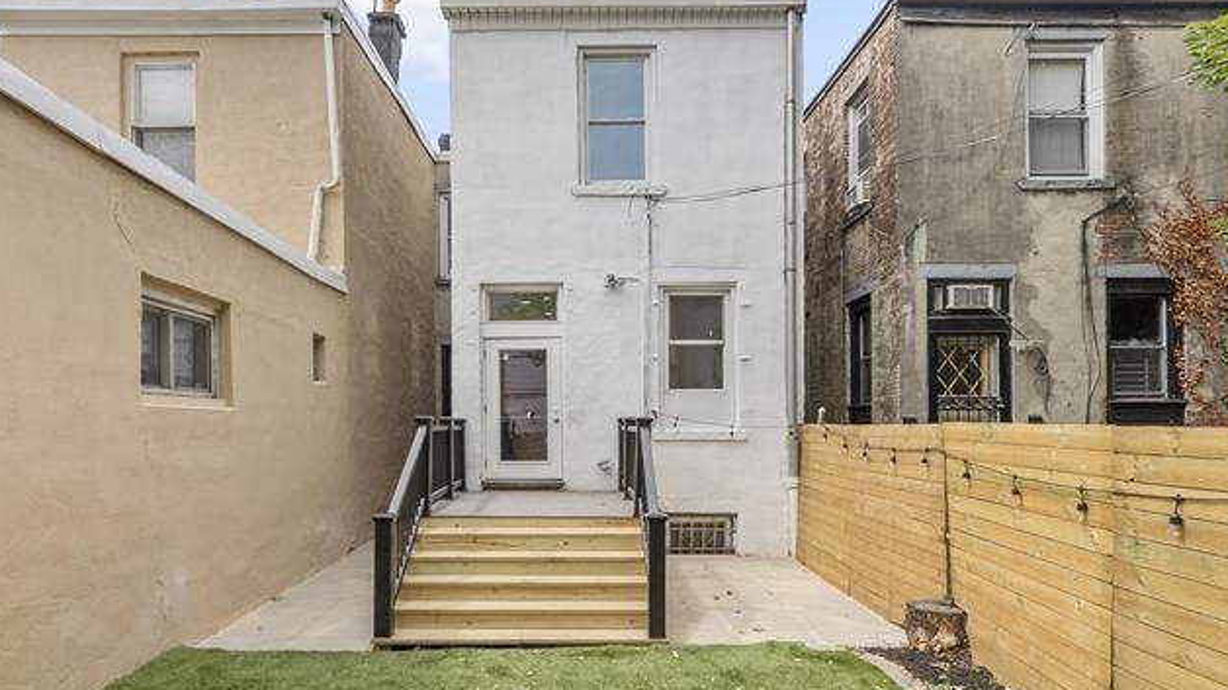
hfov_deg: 99.4
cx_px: 620
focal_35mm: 16
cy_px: 299
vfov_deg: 66.8
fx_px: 521
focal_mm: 10
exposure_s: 1/50
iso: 200
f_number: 8
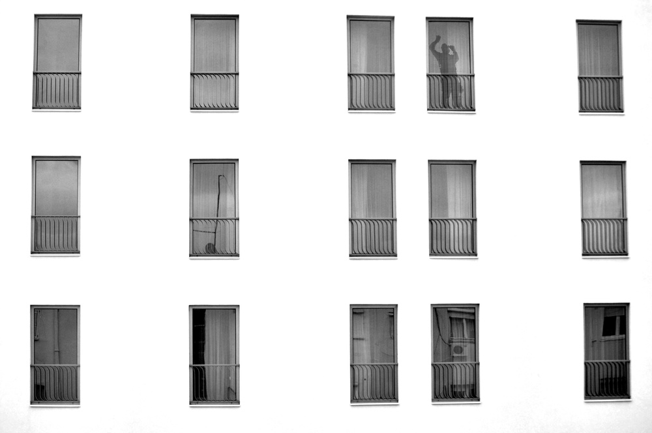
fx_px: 1845
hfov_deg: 20.0
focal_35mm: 102
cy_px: 216
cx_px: 326
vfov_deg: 13.4
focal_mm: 68
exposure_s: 1/125
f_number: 5.6
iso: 200
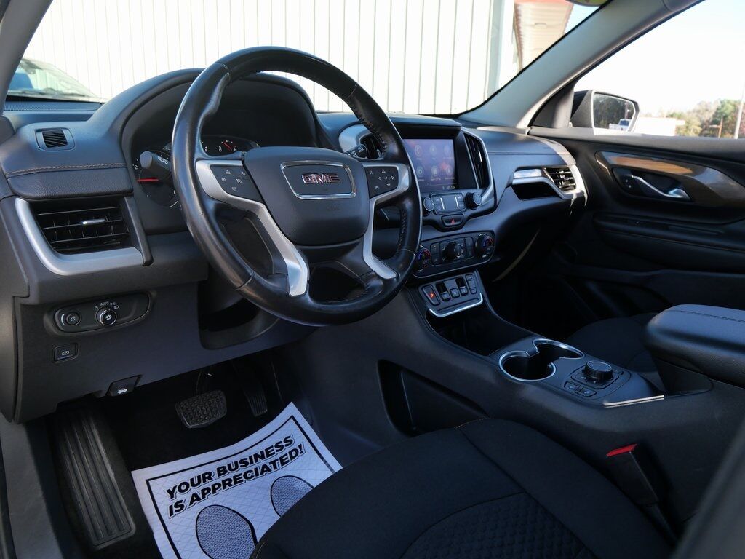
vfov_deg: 56.8
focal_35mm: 24
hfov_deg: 71.6
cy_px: 280
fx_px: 517
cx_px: 372
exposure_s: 1/160
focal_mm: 12
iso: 200
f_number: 4.5
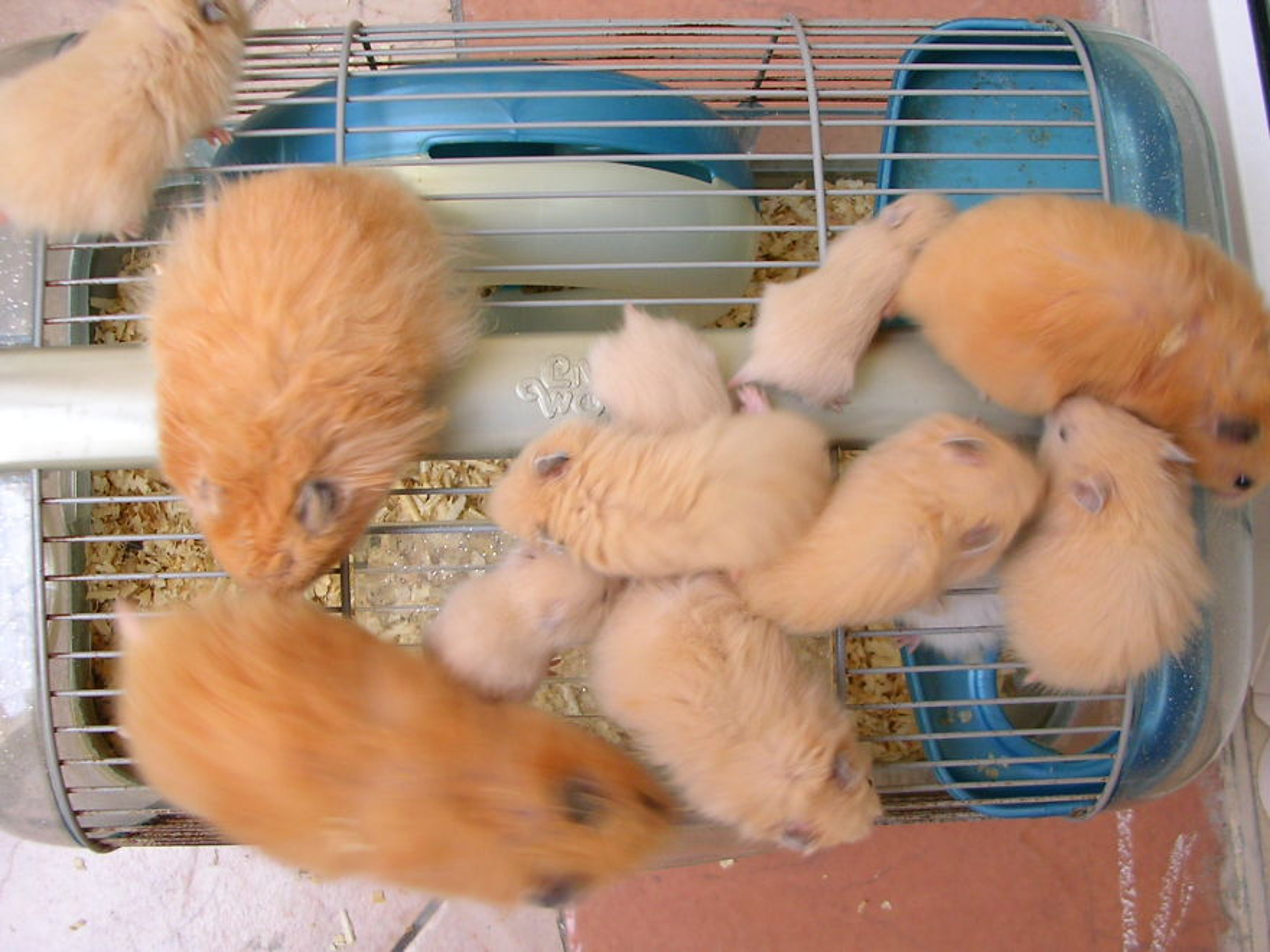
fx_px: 1578
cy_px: 476
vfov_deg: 33.6
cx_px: 635
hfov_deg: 43.9
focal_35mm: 43
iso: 50
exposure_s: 1/23.2
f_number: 3
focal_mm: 6.6
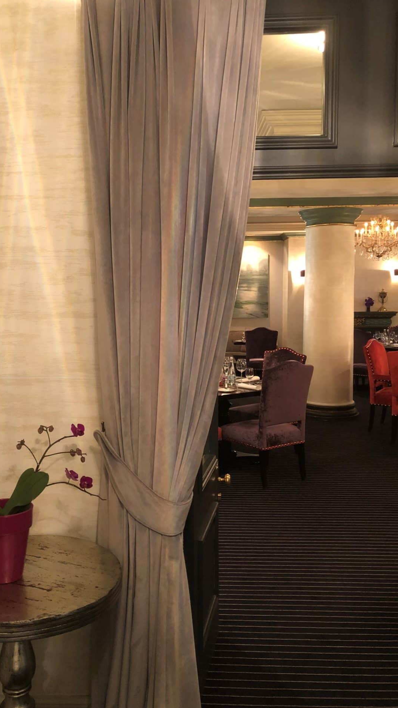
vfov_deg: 62.6
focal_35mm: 31
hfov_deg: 37.6
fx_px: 582
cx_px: 164
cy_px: 350
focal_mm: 3.99
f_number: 1.8
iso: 100
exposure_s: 1/4
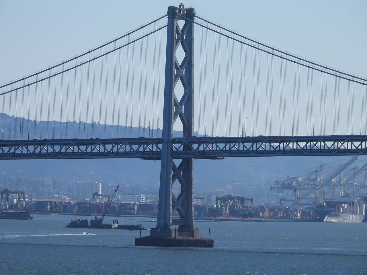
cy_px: 138
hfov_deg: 4.0
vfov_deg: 3.0
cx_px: 184
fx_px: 5301
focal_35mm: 500
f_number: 5
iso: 100
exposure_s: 1/1000
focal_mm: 89.2
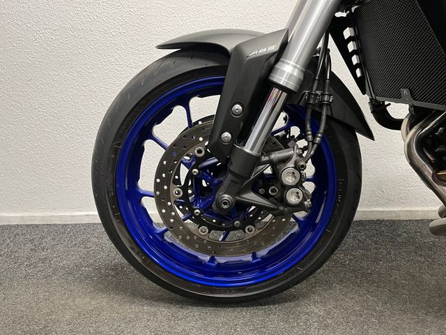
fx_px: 335
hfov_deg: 67.3
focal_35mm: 26
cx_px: 223
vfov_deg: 53.1
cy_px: 168
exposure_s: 1/50
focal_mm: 5.1
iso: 250
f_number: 1.6
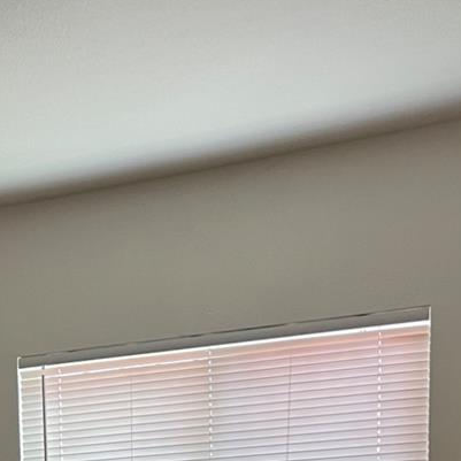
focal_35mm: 86
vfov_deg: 17.0
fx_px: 1296
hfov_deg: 19.8
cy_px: 799
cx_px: 39
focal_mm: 5.7
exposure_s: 1/60
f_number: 1.5
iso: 125
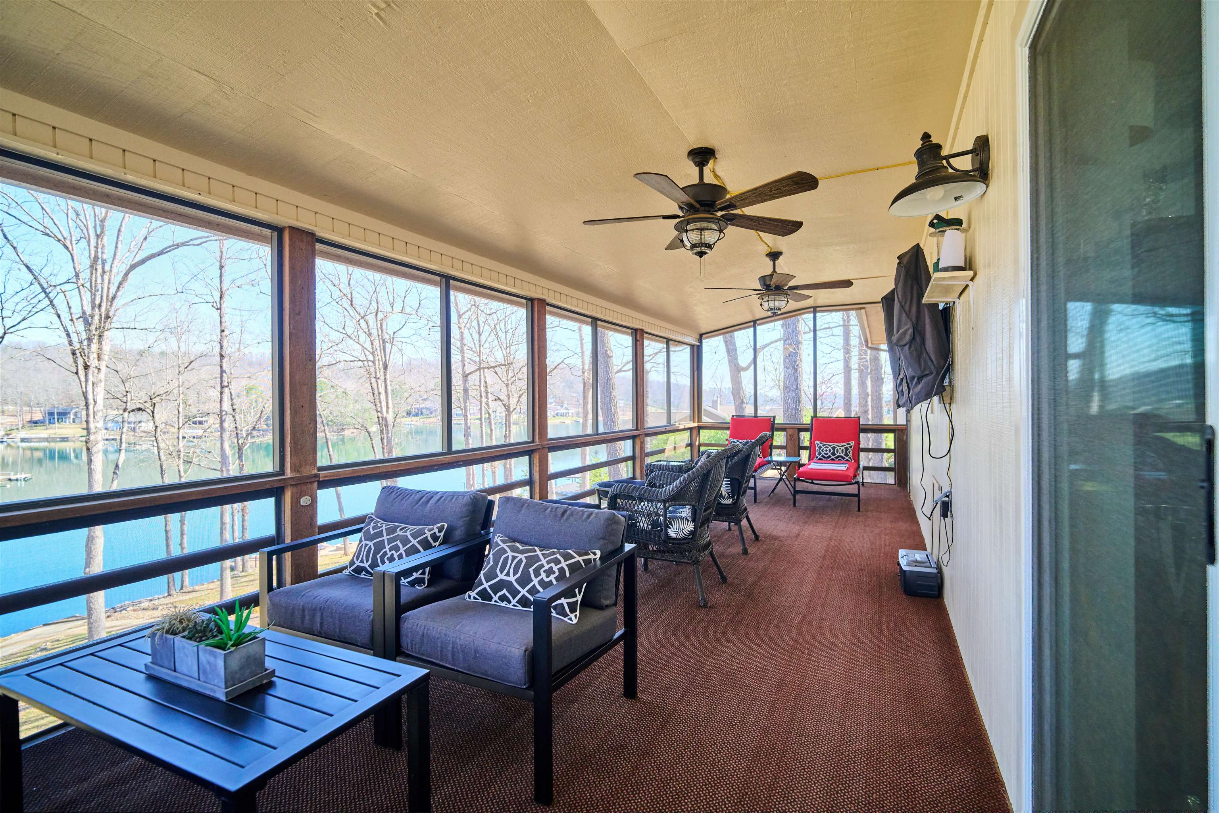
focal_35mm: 16
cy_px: 406
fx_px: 542
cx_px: 610
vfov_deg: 73.7
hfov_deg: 96.7
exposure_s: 1/400
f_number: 3.5
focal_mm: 16
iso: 1600
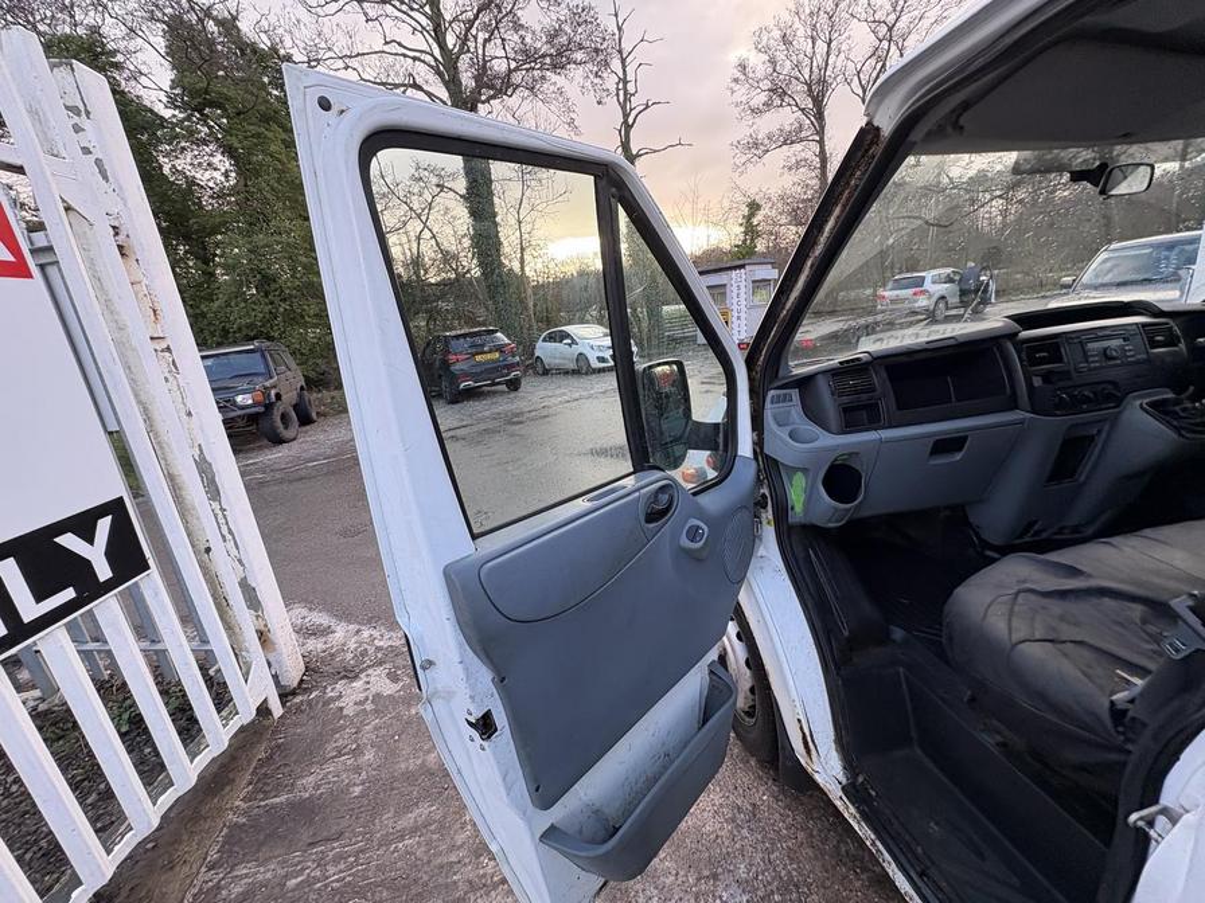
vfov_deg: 85.7
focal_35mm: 14
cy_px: 452
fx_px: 487
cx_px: 602
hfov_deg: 102.1
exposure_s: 1/99
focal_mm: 2.22
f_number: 2.2
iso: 64
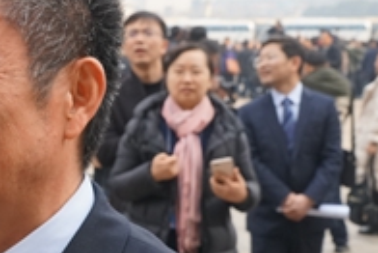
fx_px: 998
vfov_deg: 14.4
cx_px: -106
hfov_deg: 19.8
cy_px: 141
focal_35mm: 95
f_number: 9
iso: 800
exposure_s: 1/400
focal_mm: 31
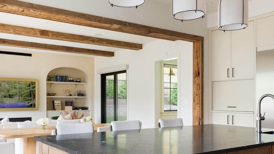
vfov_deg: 31.7
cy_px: 103
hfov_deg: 53.8
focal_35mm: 37
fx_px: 269
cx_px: 118
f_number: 10
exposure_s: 1/160
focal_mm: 16
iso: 800
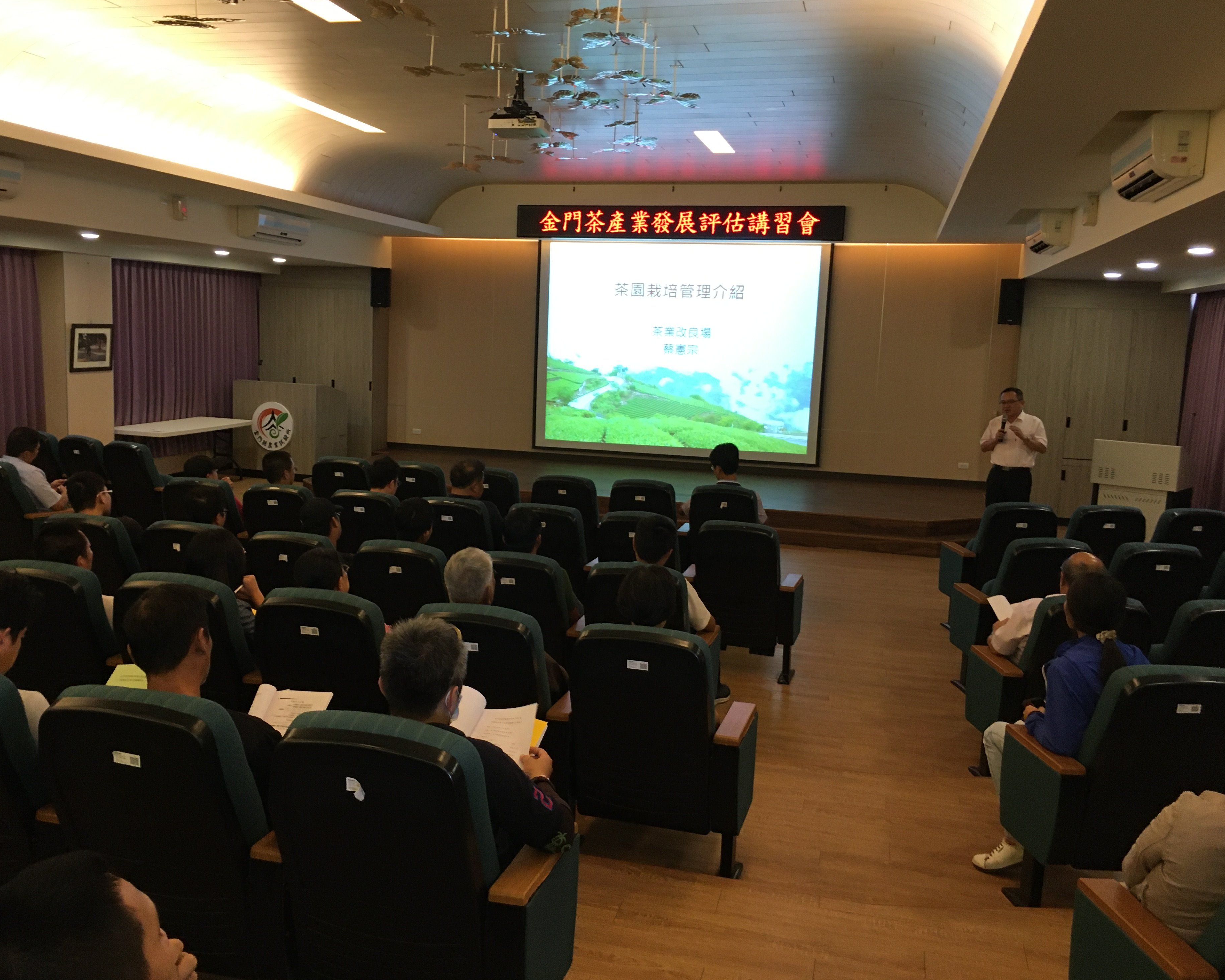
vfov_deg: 47.1
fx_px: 1124
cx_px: 566
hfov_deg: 57.1
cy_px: 480
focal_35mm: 31
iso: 125
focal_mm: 4.15
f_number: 2.2
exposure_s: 1/30
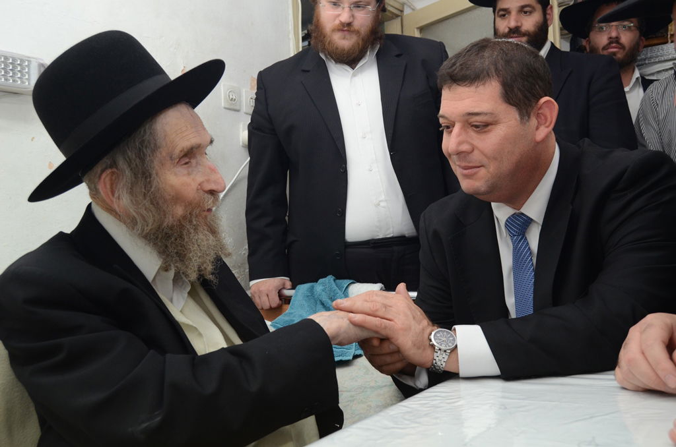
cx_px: 338
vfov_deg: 38.2
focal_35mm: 34
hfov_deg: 55.2
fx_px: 646
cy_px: 224
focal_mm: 23
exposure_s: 1/160
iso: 800
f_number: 6.3
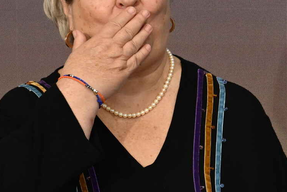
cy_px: 88
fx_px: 6563
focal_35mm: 823
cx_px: -16
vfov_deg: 1.7
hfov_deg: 2.5
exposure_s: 1/80
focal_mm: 200
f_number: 8
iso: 2000
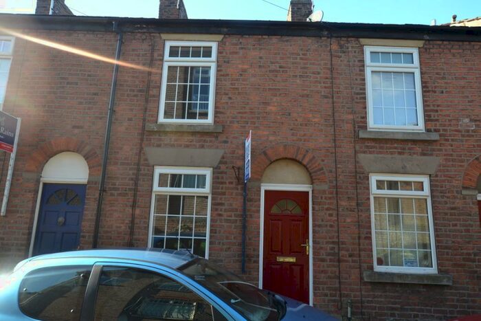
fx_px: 281
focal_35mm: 21
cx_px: 240
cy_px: 160
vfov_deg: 59.5
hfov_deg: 81.2
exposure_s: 1/100
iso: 200
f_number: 5
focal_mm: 14
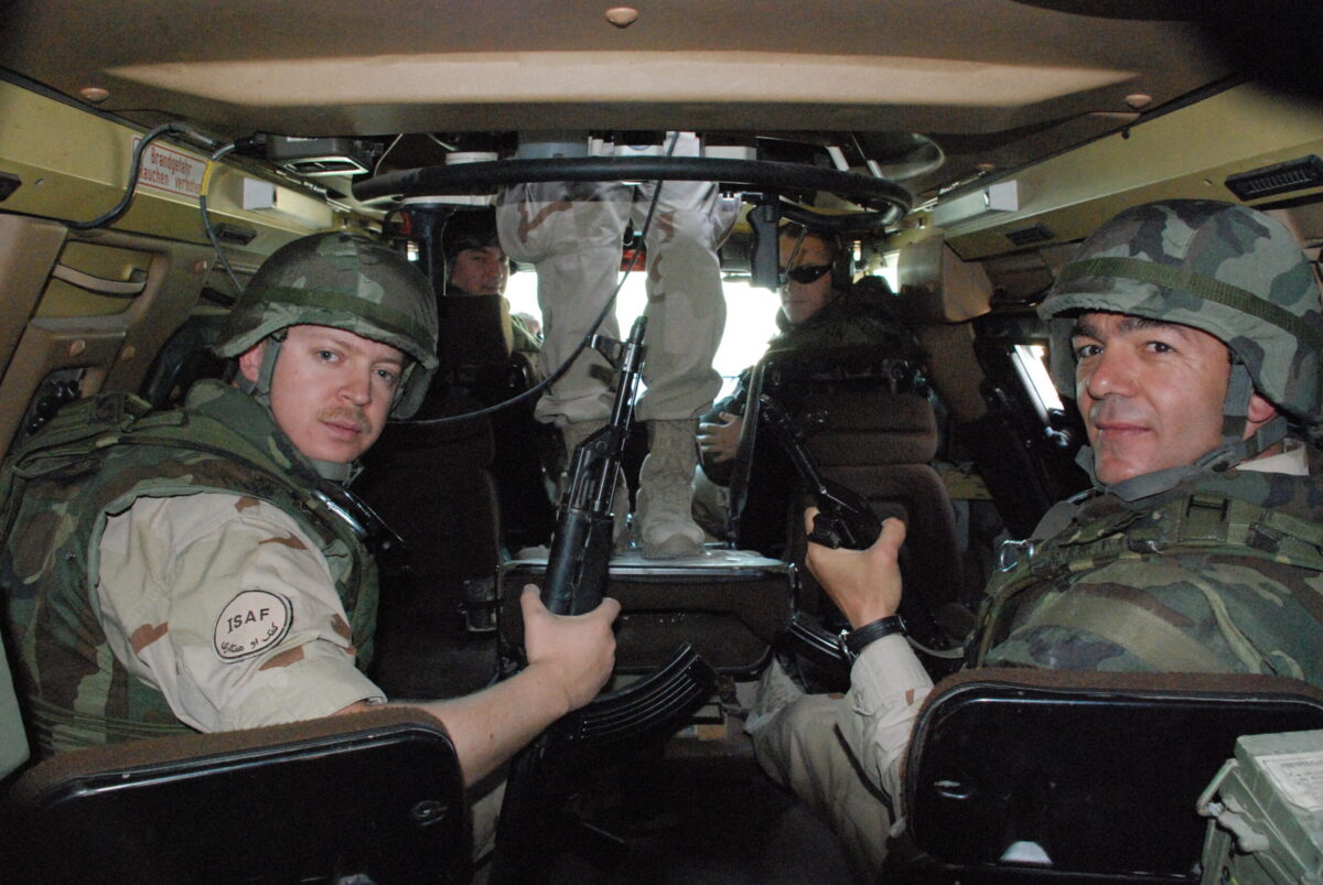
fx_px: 1104
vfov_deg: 43.7
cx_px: 662
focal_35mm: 30
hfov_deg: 61.9
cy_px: 442
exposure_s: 1/60
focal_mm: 20
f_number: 7.1
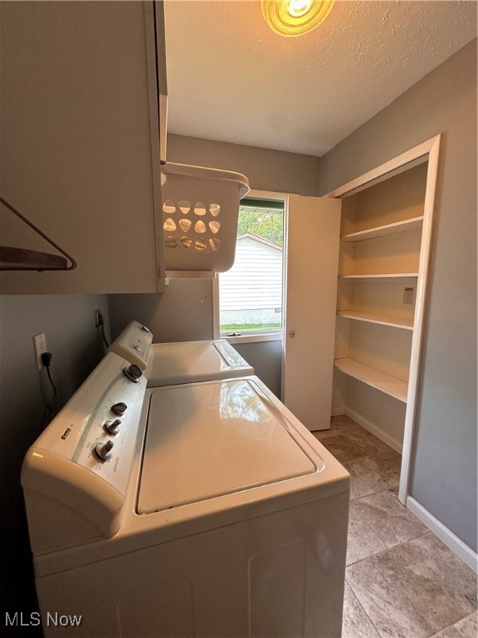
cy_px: 319
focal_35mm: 14
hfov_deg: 85.7
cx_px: 239
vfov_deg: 102.1
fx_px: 258
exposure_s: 1/99
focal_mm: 2.22
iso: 100
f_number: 2.2
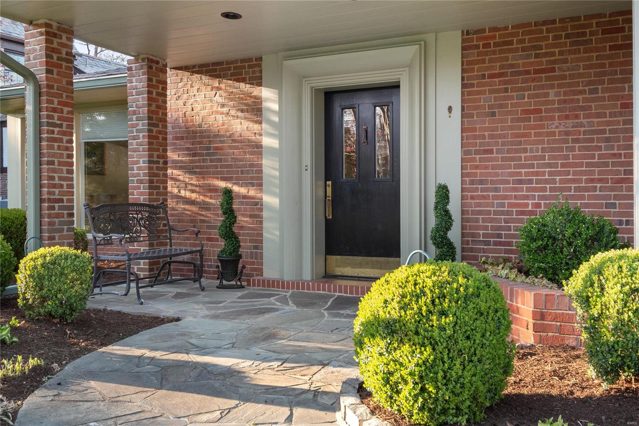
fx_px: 639
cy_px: 213
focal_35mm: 36
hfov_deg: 53.1
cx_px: 320
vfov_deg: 36.9
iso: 400
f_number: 4
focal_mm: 18
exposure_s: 1/40
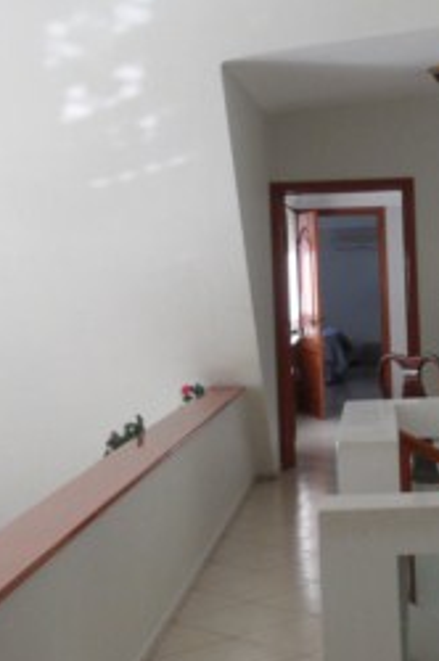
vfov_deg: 28.1
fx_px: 1321
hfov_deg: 18.6
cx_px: 394
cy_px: 336
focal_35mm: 72
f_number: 3.5
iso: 100
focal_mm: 4.9
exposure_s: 1/45
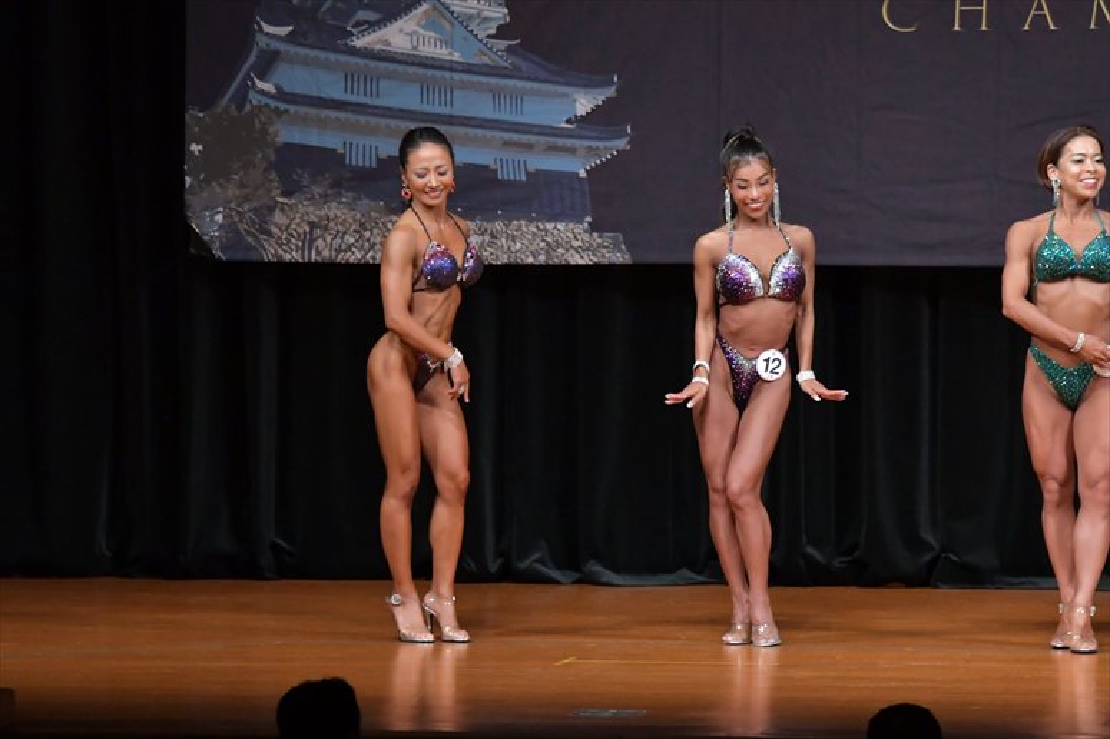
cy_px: 370
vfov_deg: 5.4
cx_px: 555
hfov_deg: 8.1
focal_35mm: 255
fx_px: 7859
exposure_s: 1/400
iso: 5000
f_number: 5.6
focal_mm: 170
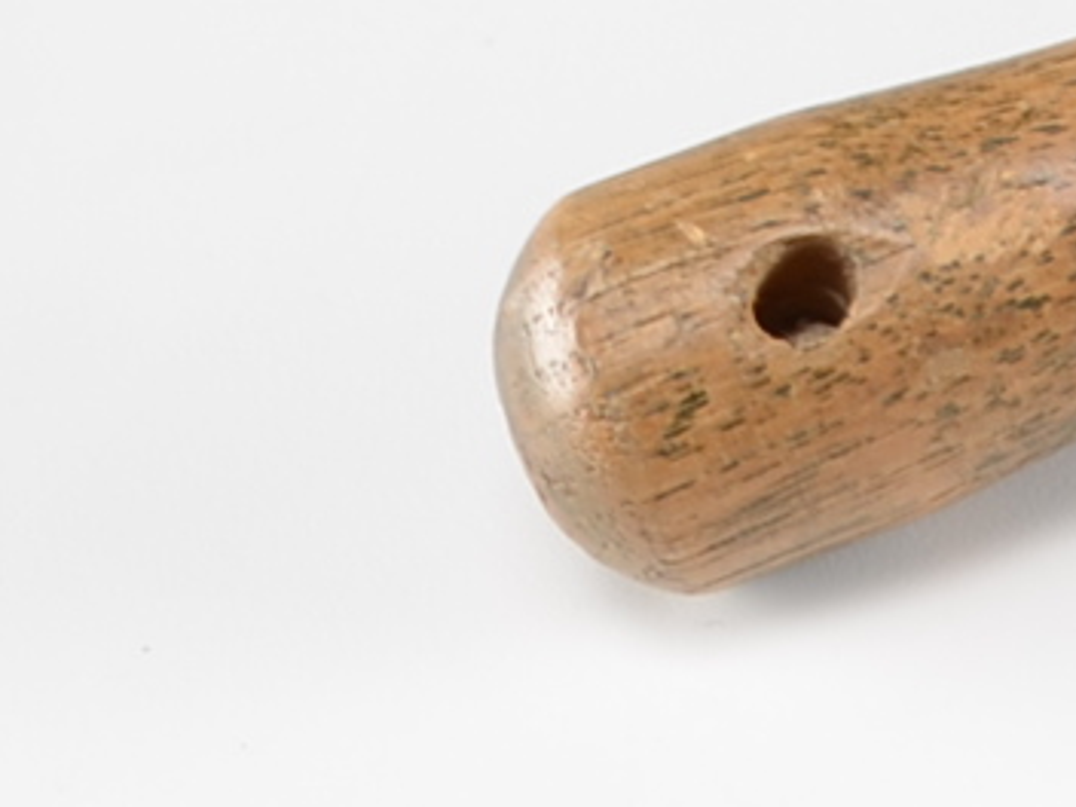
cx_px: 3555
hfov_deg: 5.2
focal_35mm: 352
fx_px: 10953
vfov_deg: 4.1
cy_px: -1272
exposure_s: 1/100
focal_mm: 35
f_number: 7.1
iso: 100
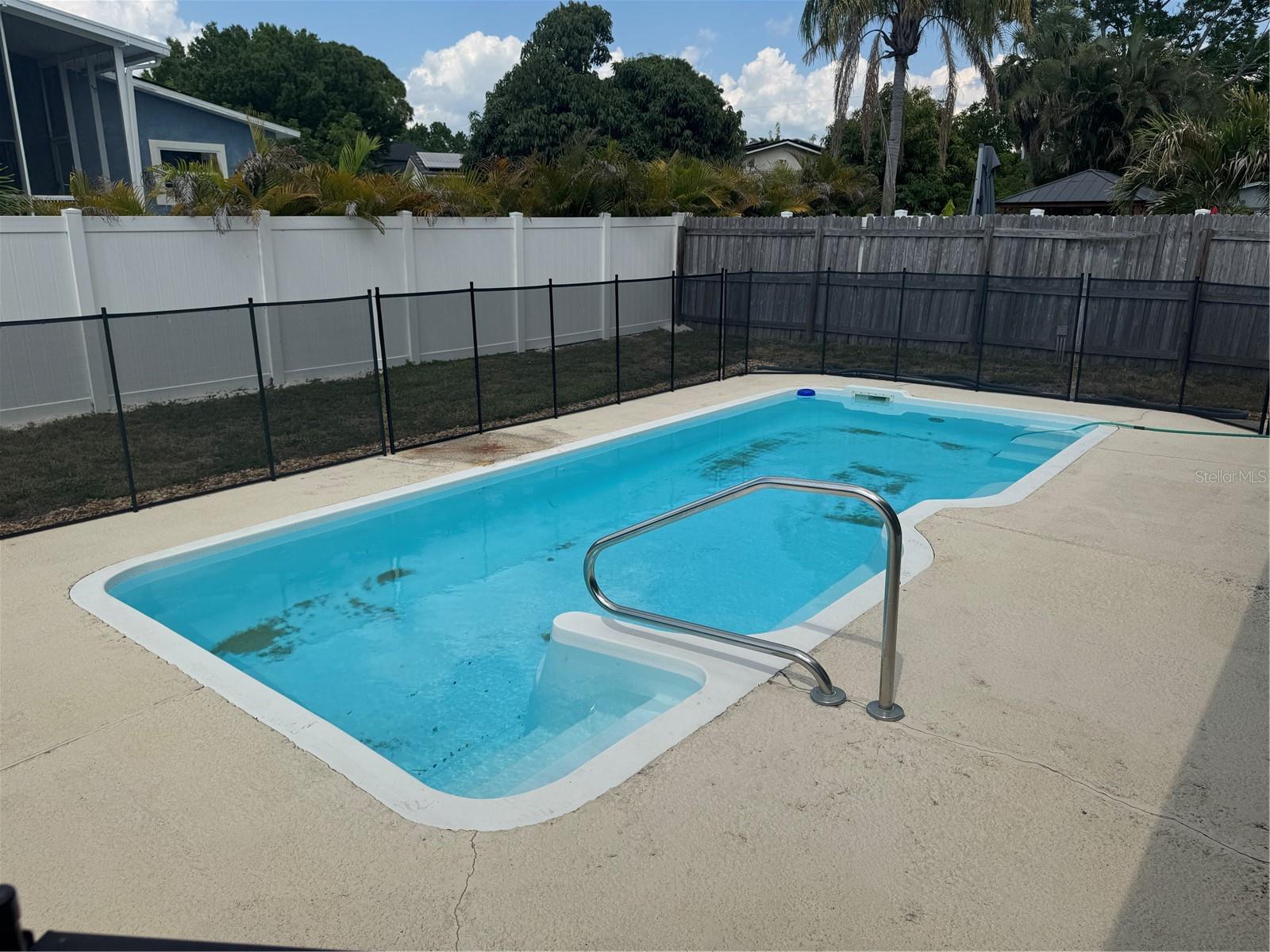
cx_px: 635
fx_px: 881
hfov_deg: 71.6
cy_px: 476
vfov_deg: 56.8
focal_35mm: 24
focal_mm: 6.76
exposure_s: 1/7937
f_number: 1.78
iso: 80
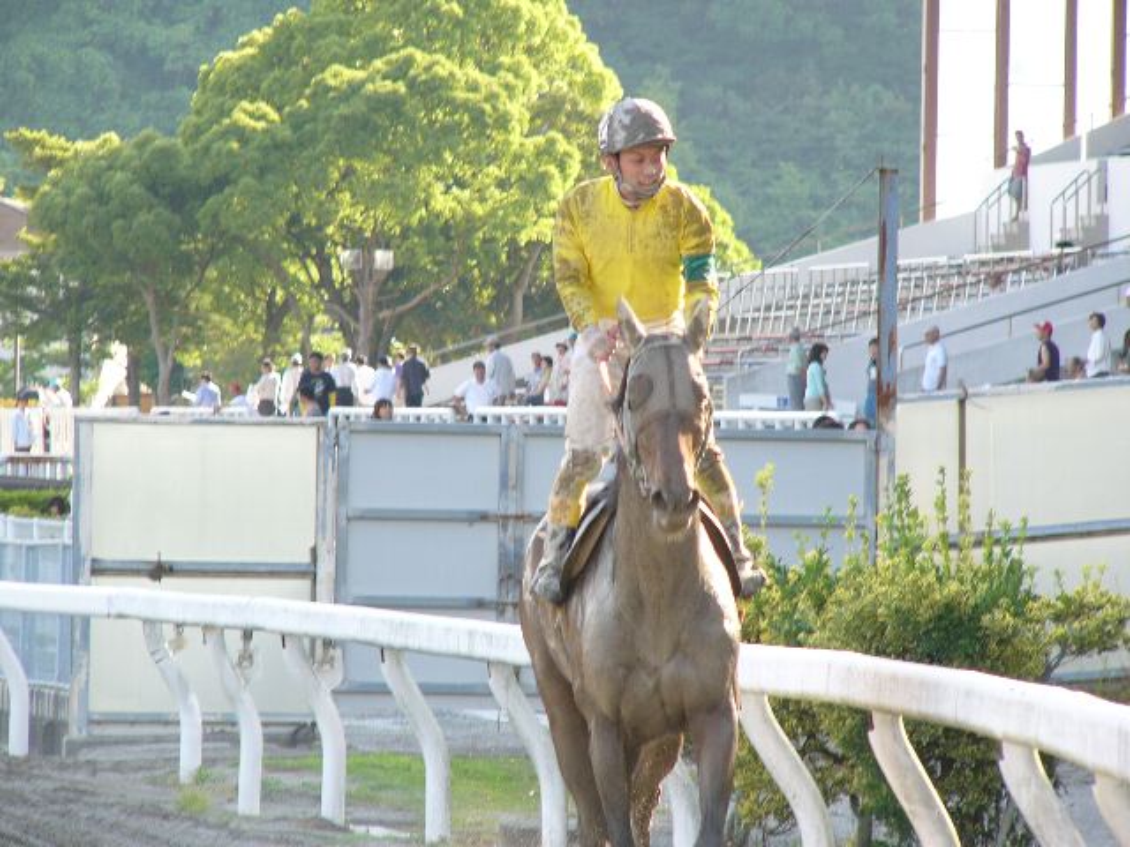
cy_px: 424
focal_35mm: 288
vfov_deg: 5.2
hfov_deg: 6.9
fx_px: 9401
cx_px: 565
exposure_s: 1/125
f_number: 4
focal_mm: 47.9
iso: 50
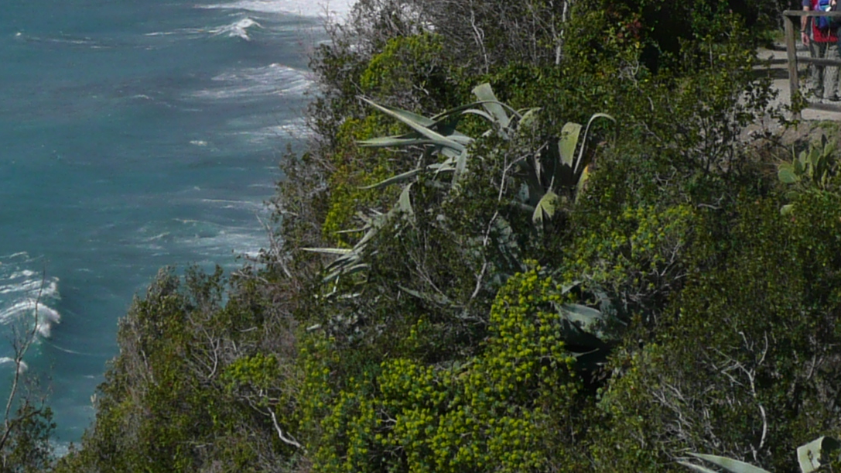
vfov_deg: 9.5
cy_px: -24
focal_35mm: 127
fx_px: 2832
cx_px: 344
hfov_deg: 16.9
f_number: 10
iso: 100
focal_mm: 7.3
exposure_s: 1/400
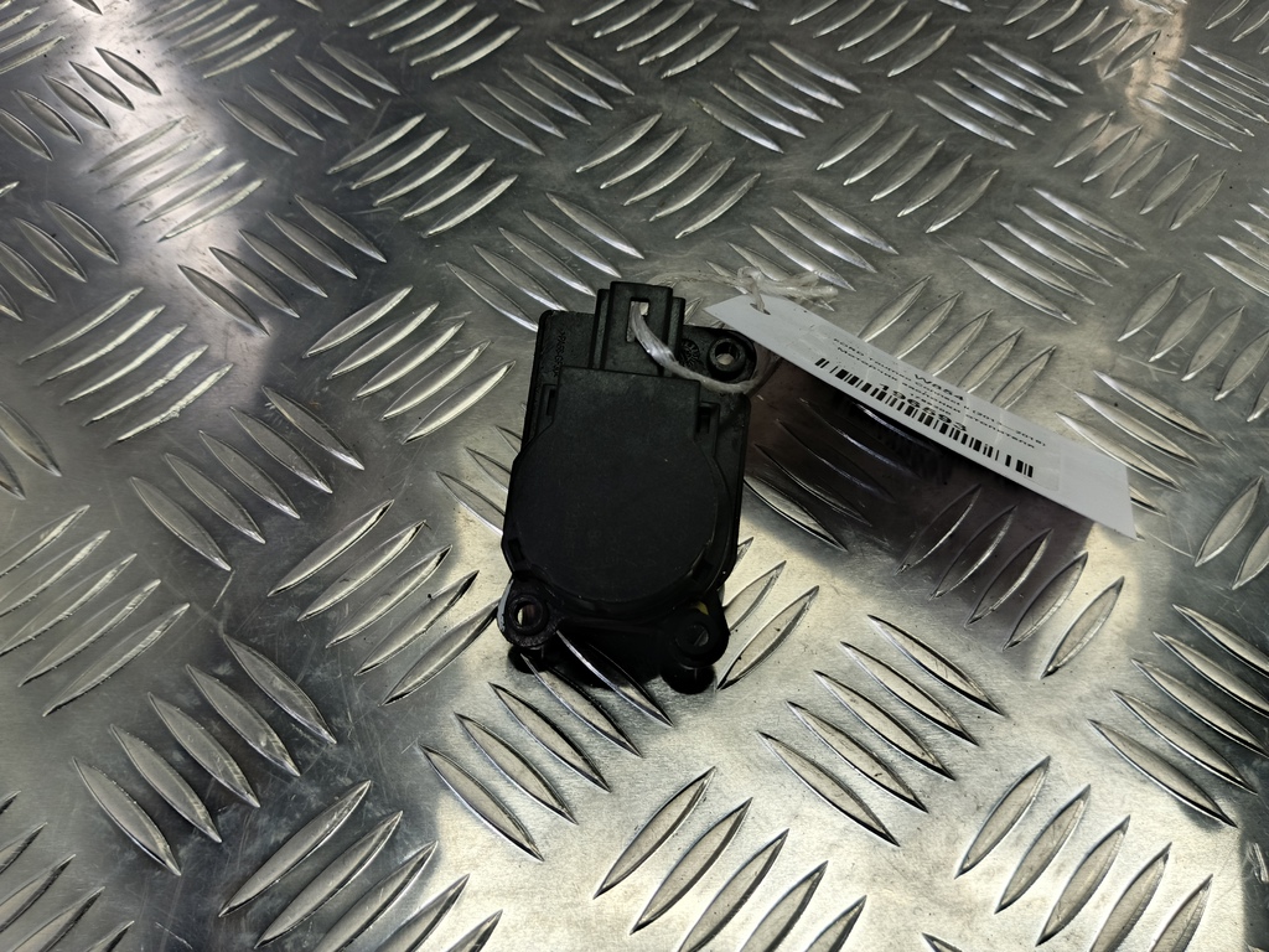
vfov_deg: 58.9
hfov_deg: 73.9
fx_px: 843
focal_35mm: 23
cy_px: 476
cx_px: 634
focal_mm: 4.11
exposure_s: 1/66.7
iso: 129
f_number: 1.6
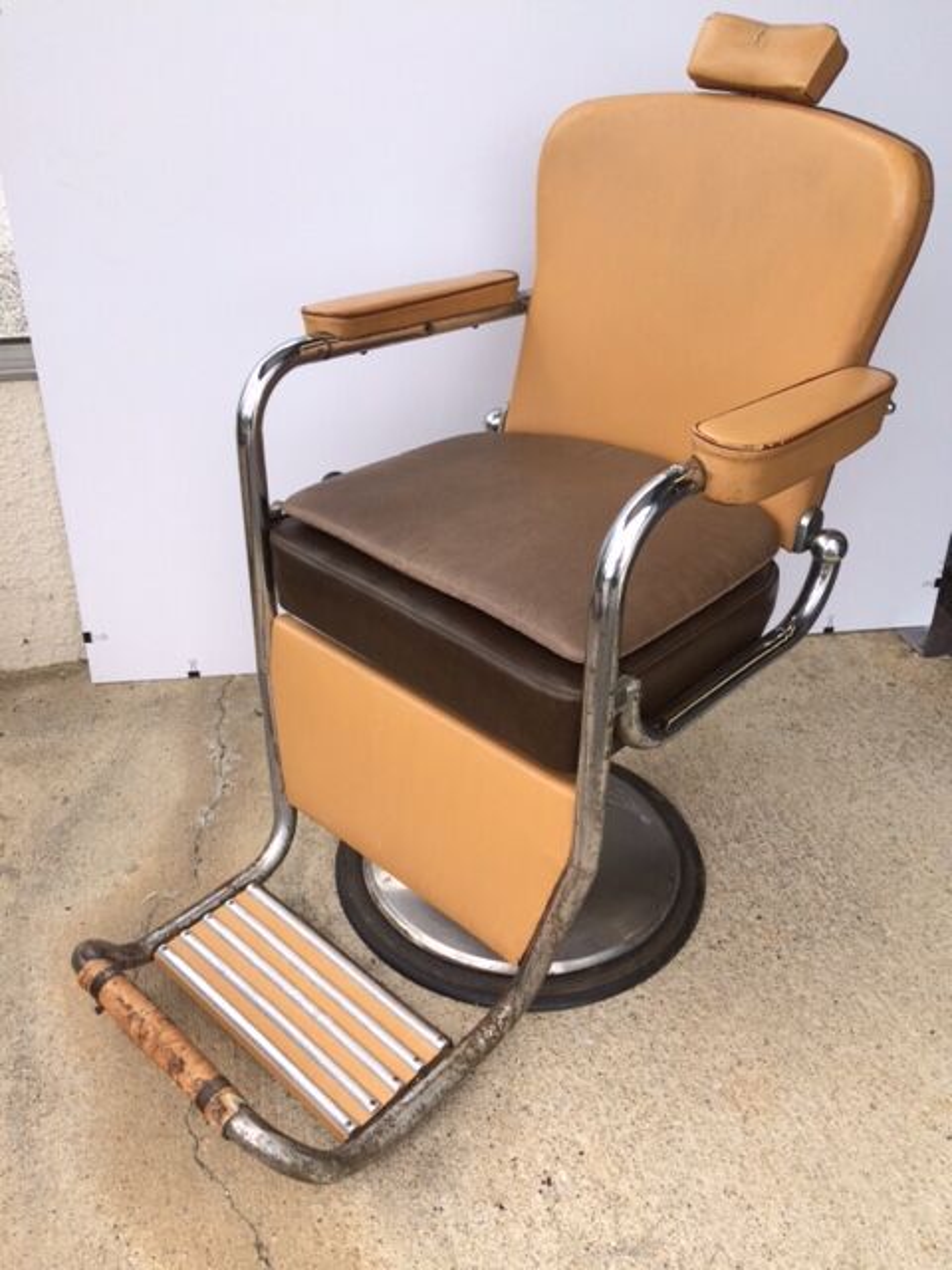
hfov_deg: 48.2
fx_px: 1063
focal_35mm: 29
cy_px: 635
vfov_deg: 61.7
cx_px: 476
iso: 32
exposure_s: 1/695
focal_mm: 4.15
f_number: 2.2
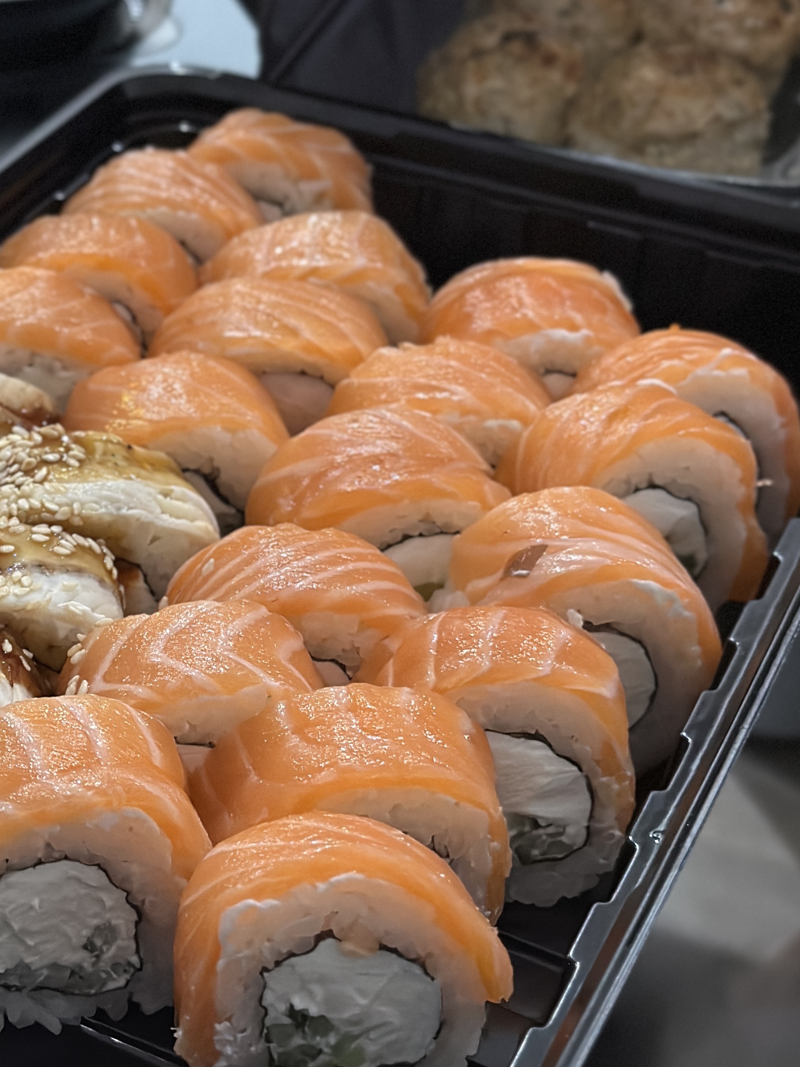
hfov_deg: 20.3
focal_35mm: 72
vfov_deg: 27.0
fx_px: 2219
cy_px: 434
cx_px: 206
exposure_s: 1/40
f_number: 1.78
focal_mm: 6.86
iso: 800
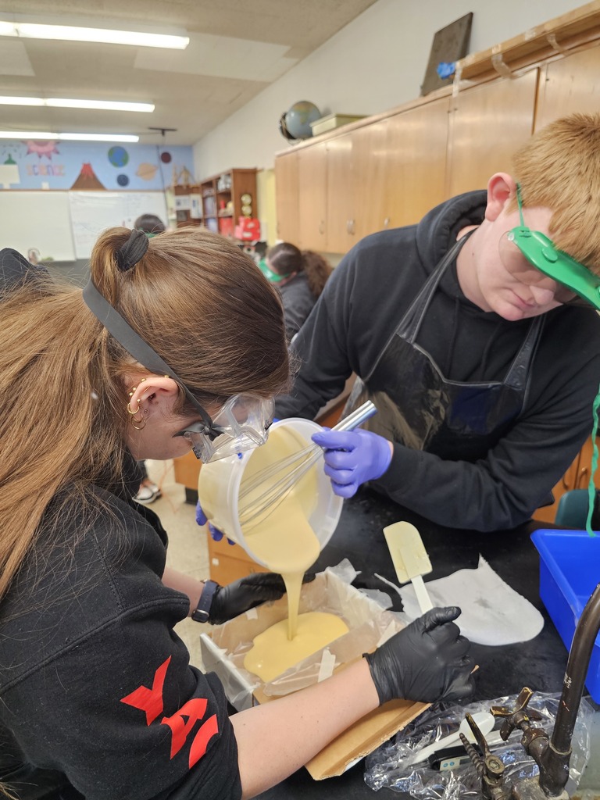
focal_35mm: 23
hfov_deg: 58.9
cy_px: 400
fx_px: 532
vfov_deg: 73.9
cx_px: 300
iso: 800
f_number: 1.7
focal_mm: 6.3
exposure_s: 1/120
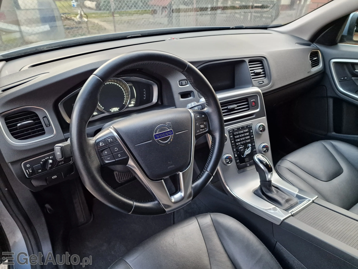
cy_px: 134
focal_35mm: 23
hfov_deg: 73.9
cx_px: 179
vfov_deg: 58.9
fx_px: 238
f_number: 1.8
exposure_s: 1/120
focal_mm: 6.4
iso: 640
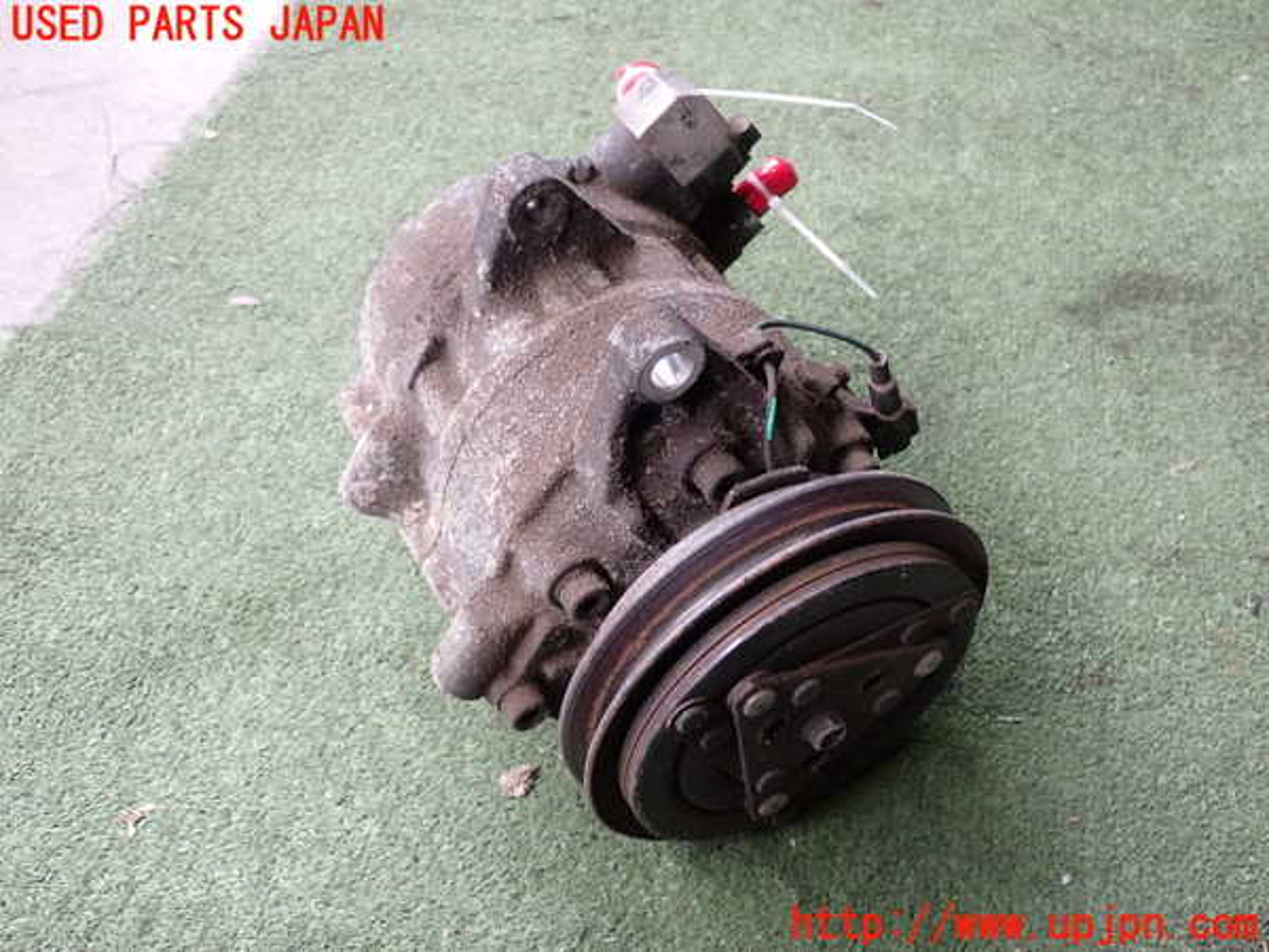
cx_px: 634
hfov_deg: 51.4
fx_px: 1320
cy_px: 476
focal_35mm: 36
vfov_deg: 39.7
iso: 200
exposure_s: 1/80
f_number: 2.5
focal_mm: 6.37
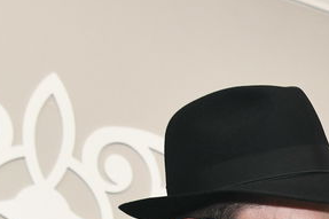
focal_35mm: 171
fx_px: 1562
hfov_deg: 11.6
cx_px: 475
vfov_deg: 7.8
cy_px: 340
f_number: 5.6
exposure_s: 1/125
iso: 1600
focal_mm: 35
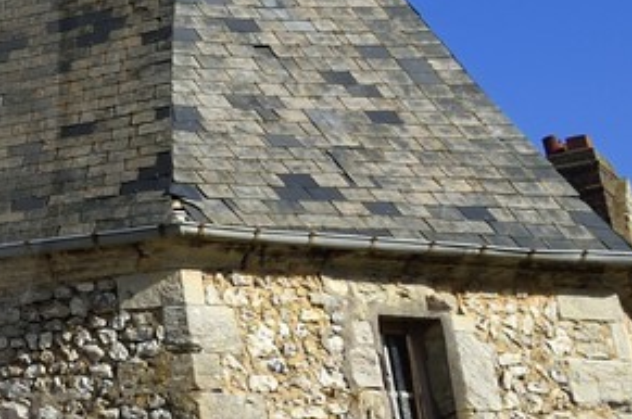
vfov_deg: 10.3
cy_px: 56
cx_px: -836
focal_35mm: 132
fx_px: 2313
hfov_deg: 12.5
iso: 200
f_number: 11
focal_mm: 24
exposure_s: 1/250
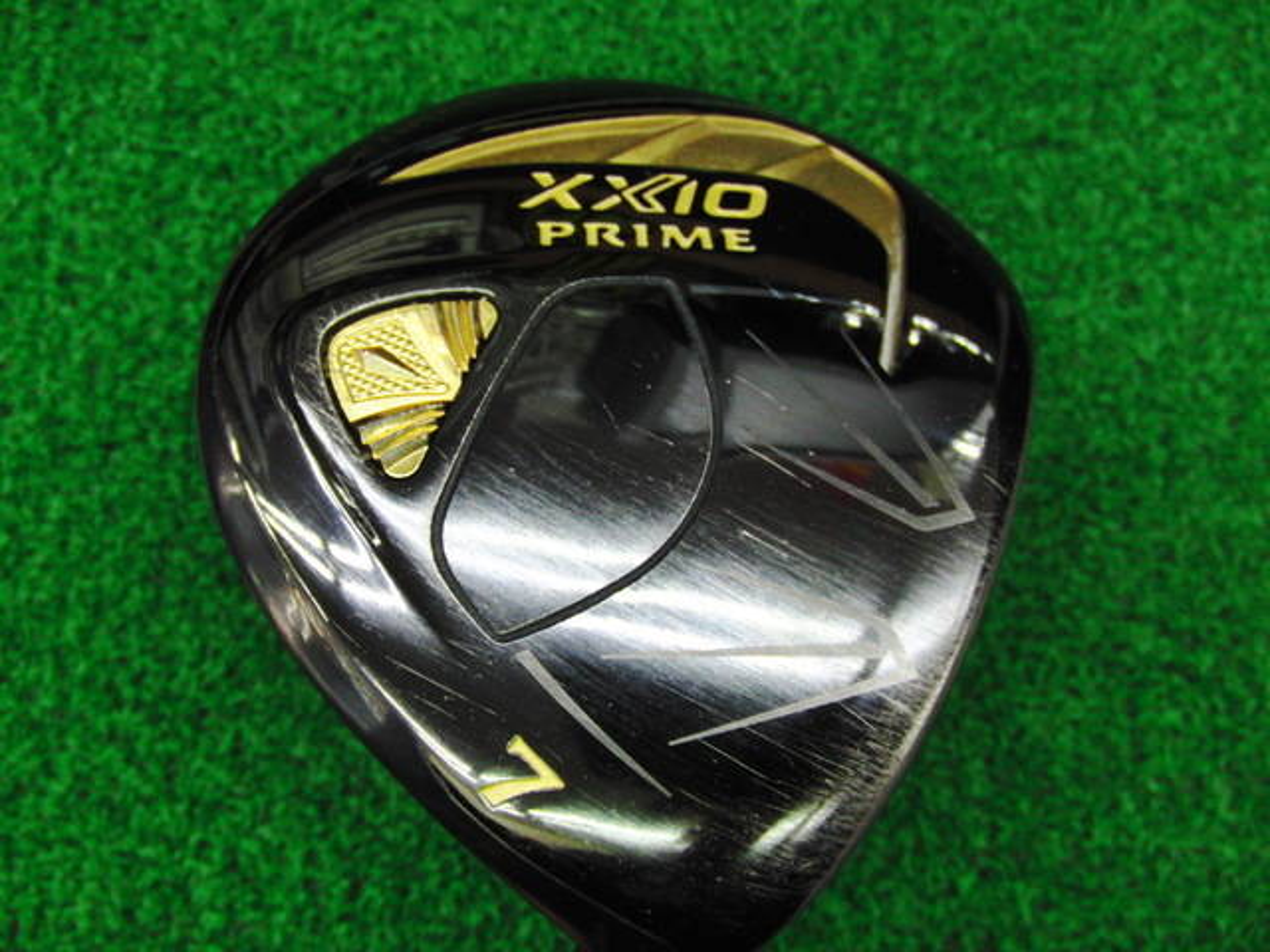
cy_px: 476
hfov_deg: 50.1
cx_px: 635
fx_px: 1357
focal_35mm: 37
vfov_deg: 38.7
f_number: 3.6
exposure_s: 1/60
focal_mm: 6.42
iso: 400
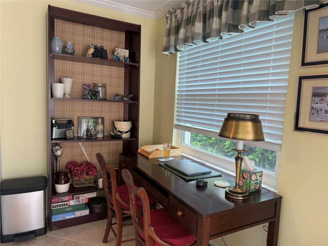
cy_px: 123
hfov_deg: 71.6
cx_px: 164
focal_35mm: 24
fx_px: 227
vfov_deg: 56.8
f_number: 1.78
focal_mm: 6.76
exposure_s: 1/120
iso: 200
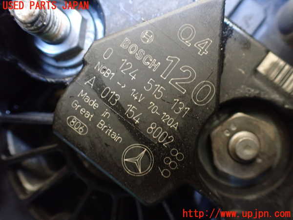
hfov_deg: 60.0
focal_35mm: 30
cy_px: 110
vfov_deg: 46.8
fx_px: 254
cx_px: 146
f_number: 2.3
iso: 800
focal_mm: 5.4
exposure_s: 1/30
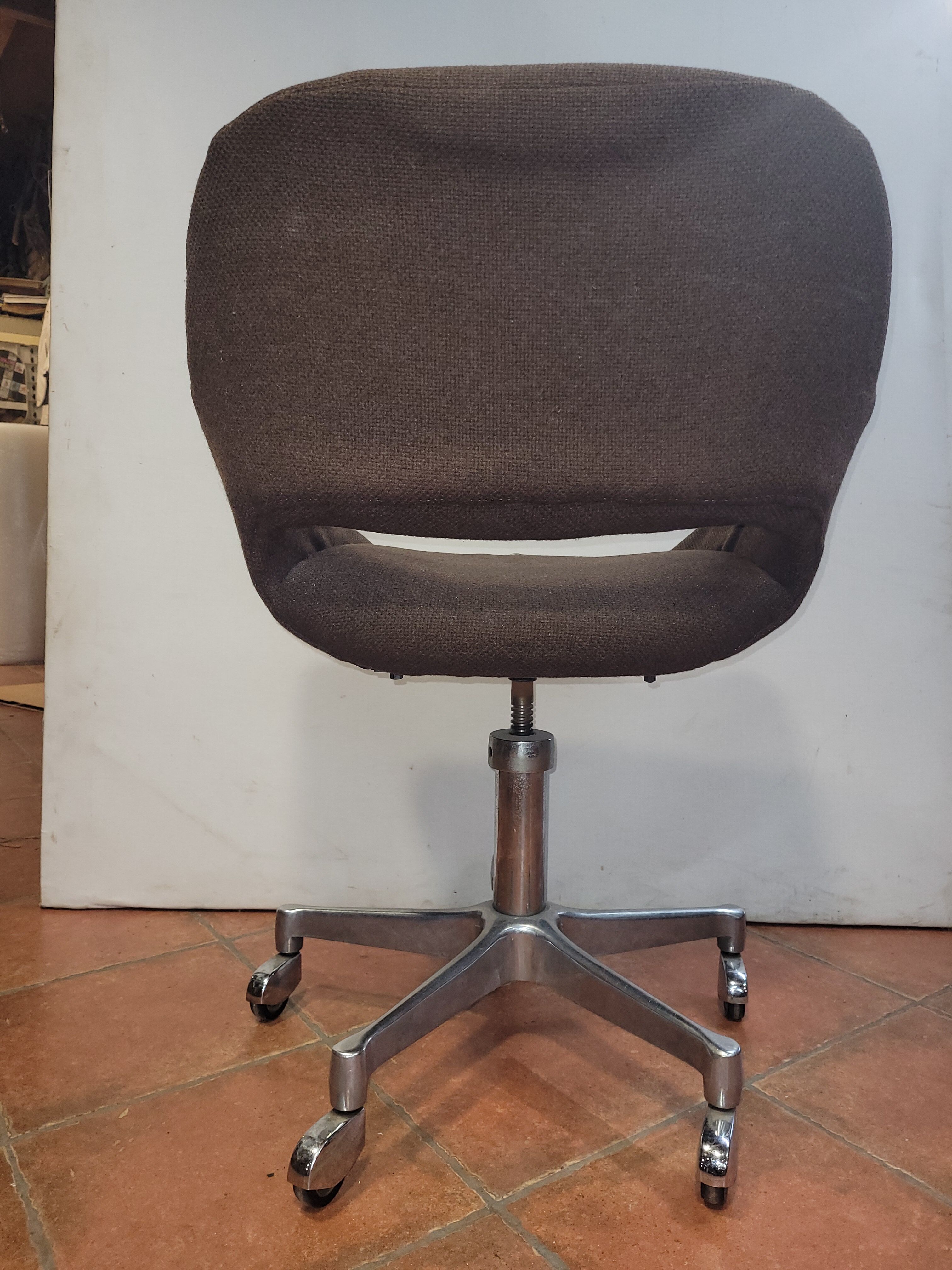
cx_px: 476
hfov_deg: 53.1
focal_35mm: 26
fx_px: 953
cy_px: 635
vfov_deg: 67.3
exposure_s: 1/25
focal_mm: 5.4
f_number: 1.8
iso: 100
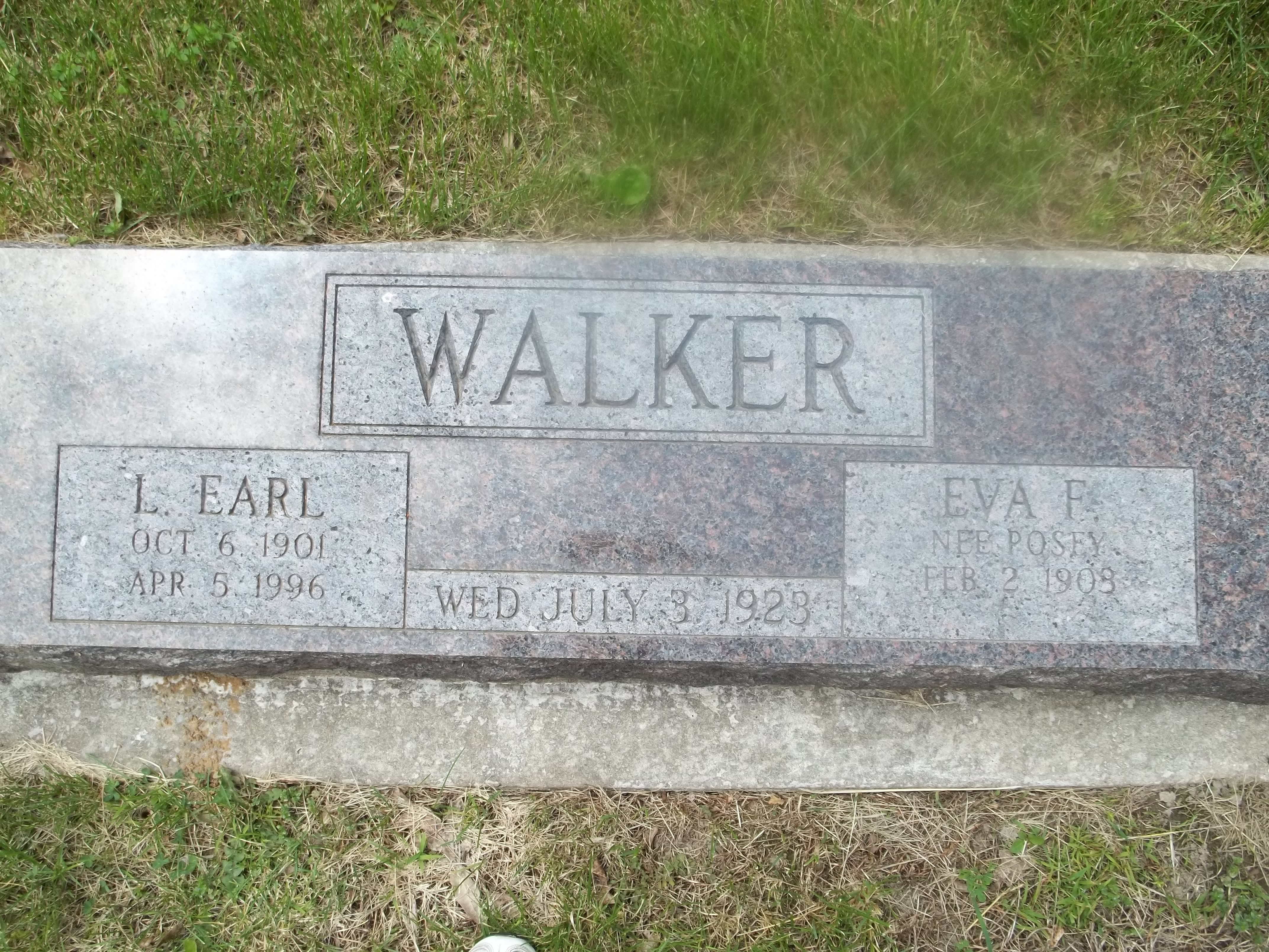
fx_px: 1210
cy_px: 476
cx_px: 634
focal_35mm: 33
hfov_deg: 55.4
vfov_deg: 42.9
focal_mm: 5.9
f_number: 3.3
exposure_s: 1/400
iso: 64
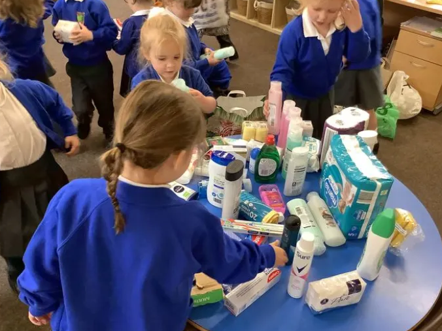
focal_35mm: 33
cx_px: 226
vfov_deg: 42.9
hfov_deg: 55.3
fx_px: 421
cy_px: 167
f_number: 2.4
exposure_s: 1/50
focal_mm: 3.3
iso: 250
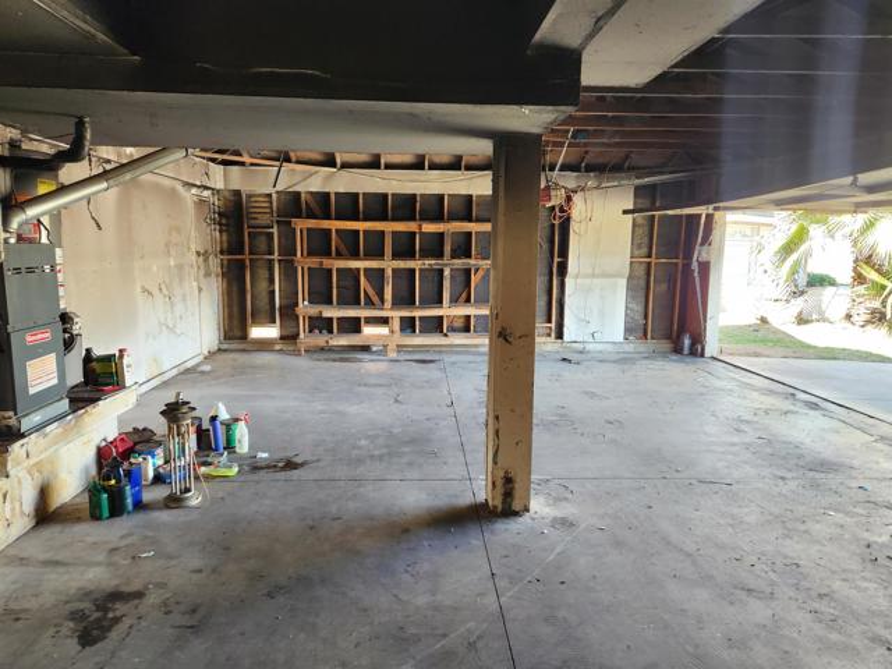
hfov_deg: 73.9
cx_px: 446
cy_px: 334
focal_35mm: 23
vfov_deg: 58.9
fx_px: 593
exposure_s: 1/120
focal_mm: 5.4
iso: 200
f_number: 1.8
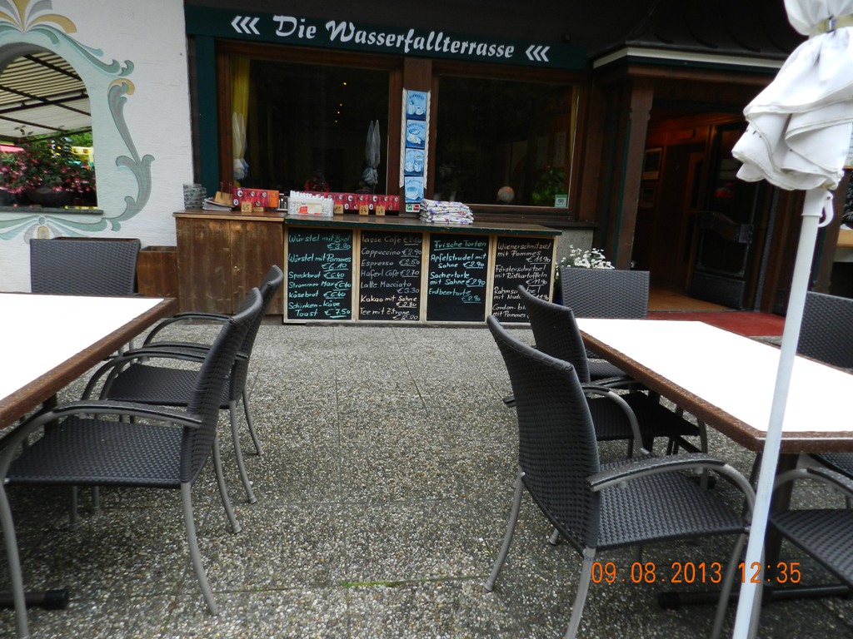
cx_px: 426
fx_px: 567
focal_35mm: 23
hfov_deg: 73.9
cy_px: 320
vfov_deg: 58.9
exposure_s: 1/50
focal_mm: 4
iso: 160
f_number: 3.4
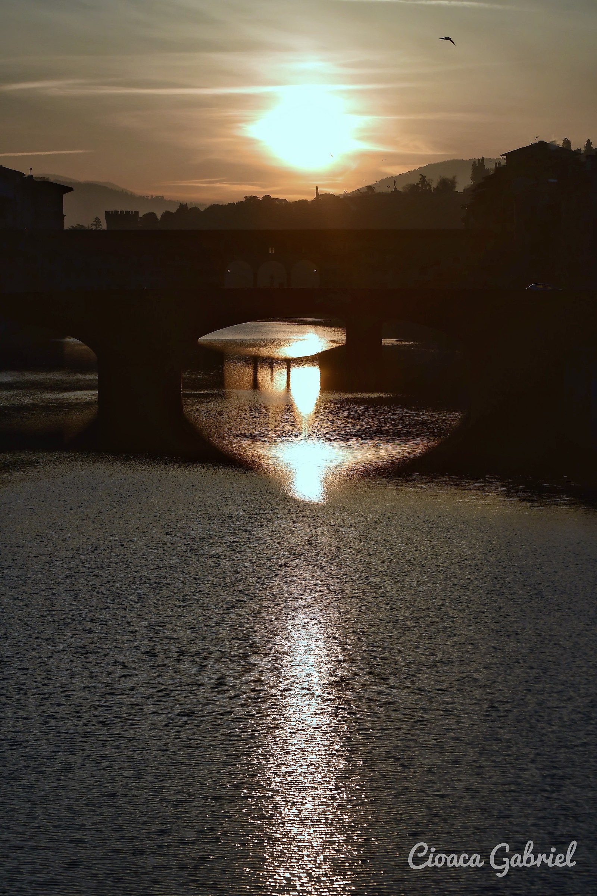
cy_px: 448
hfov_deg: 13.0
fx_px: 2612
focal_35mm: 105
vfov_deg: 19.5
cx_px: 298
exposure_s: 1/5000
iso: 250
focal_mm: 70
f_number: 3.2
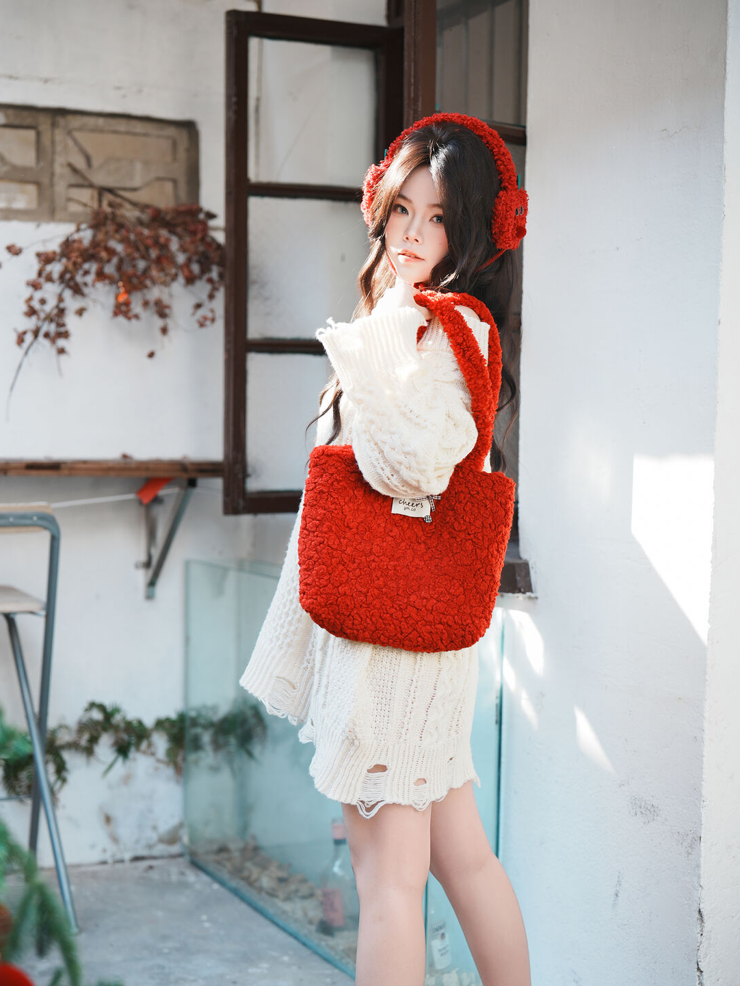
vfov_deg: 32.1
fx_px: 1710
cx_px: 375
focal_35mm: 60
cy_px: 567
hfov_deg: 24.4
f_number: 2.2
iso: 160
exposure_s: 1/500
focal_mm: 50
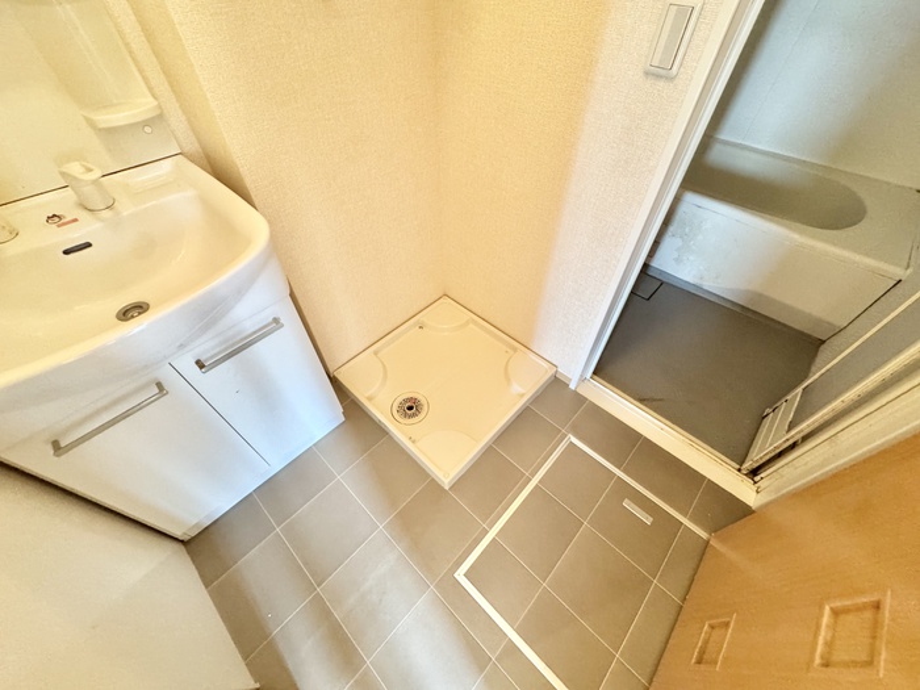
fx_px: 372
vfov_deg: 85.7
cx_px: 460
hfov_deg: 102.1
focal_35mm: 14
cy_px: 345
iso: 500
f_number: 2.2
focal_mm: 2.22
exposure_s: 1/60
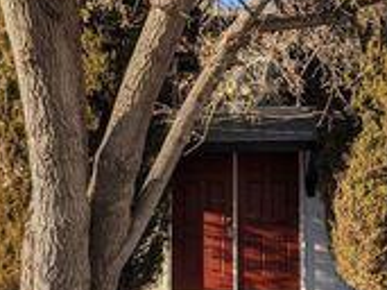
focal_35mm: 76
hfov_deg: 25.7
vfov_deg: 19.3
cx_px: 172
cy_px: 171
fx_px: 849
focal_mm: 4.67
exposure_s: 1/950
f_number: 2
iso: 51
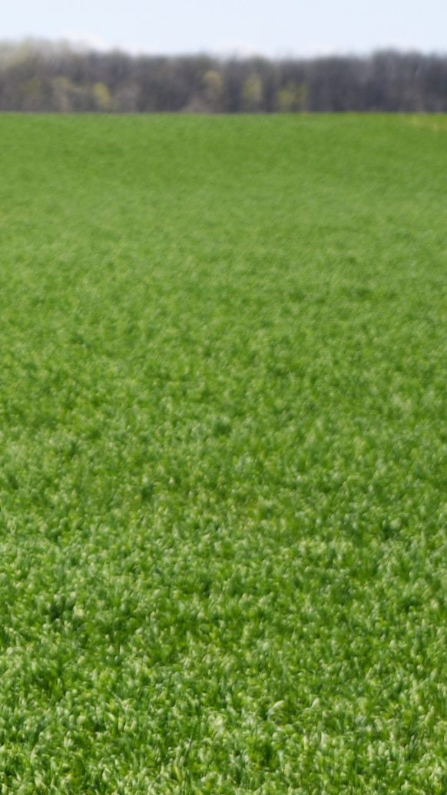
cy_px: 411
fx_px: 5079
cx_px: -418
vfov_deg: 8.9
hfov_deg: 5.0
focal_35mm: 241
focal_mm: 62
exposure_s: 1/2000
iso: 125
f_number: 2.8
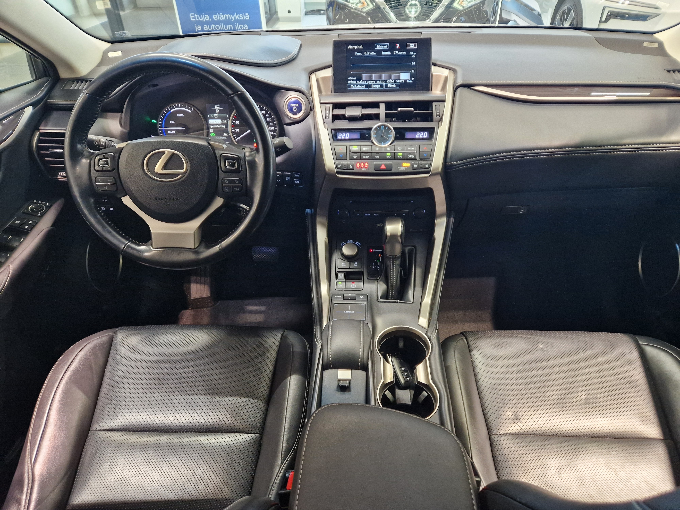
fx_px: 452
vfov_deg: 58.9
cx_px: 340
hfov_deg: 73.9
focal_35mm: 23
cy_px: 255
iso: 500
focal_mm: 5.4
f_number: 1.8
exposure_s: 1/100
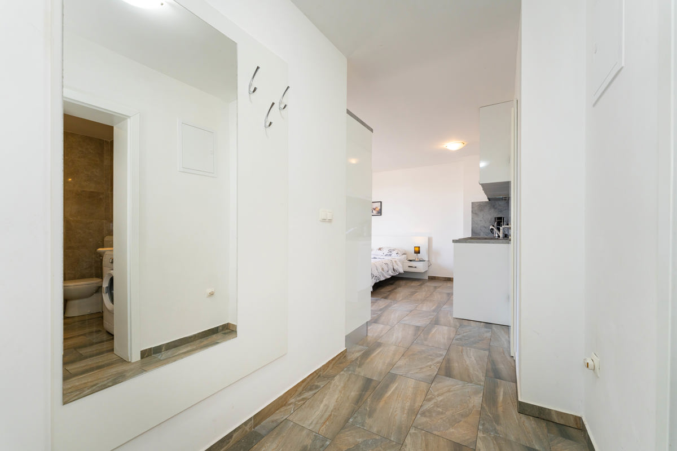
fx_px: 263
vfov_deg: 81.2
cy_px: 226
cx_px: 338
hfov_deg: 104.3
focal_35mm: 14
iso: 800
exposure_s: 1/100
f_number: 7.1
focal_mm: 14
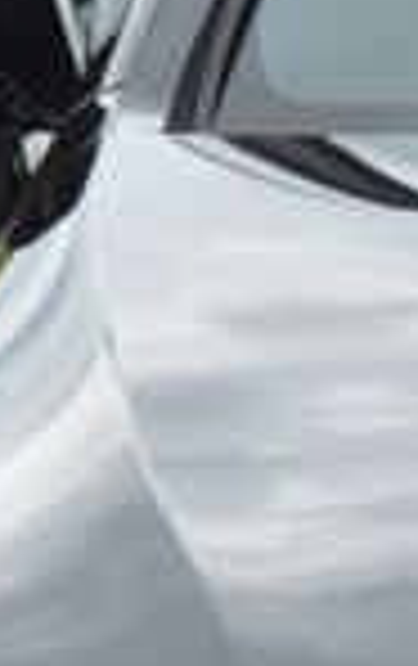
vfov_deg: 4.0
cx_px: 1380
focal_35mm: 528
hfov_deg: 2.5
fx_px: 9587
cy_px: 891
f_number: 6.3
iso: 500
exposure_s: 1/160
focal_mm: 75
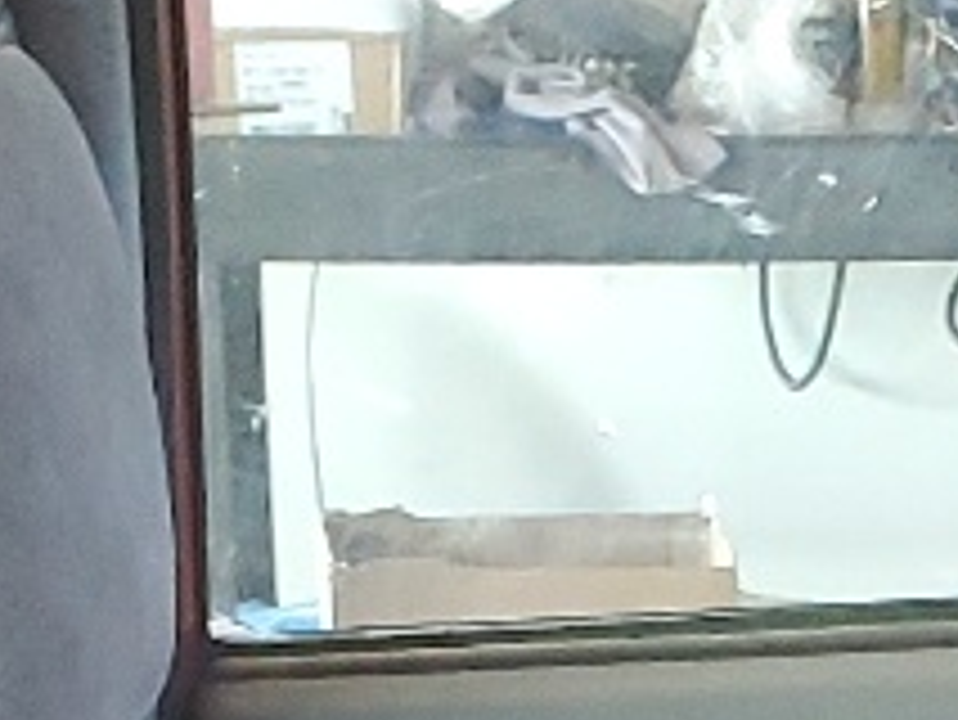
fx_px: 5400
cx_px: 877
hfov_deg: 10.1
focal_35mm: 195
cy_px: 2362
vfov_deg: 6.7
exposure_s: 1/60.2
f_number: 1.5
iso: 285
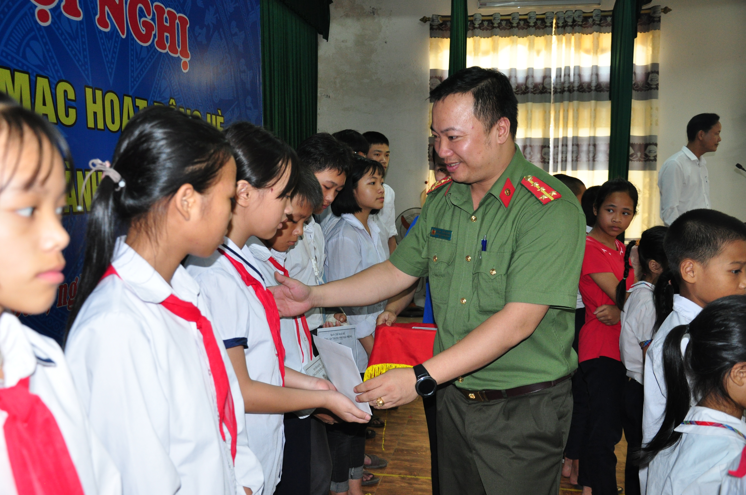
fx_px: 745
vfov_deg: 36.8
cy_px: 248
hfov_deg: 53.2
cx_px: 373
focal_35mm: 36
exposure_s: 1/60
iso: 800
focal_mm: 24
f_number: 3.8
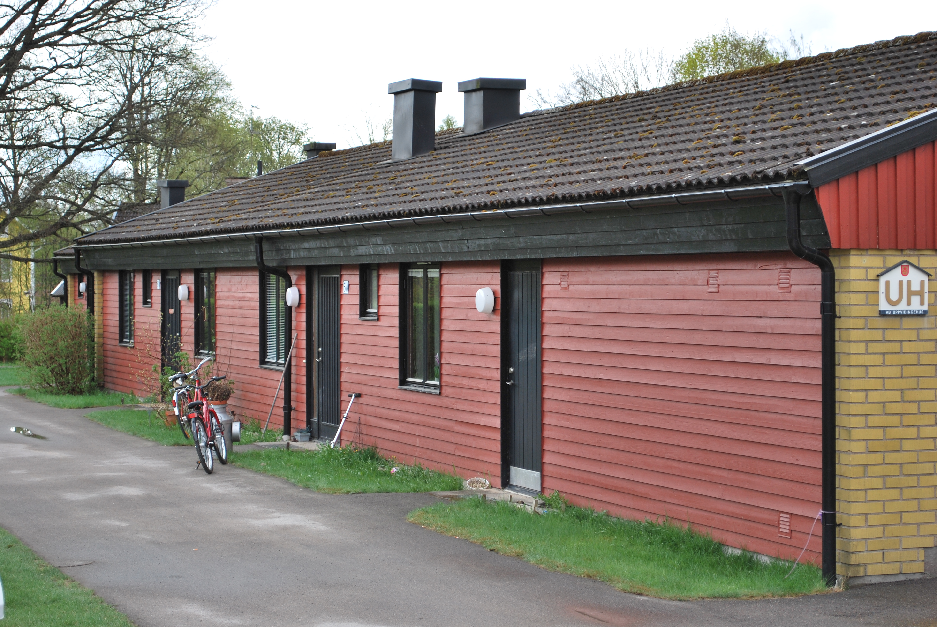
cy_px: 314
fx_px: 1954
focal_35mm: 75
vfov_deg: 18.2
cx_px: 468
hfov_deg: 27.0
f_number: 6.3
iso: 100
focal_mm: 50
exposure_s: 1/160
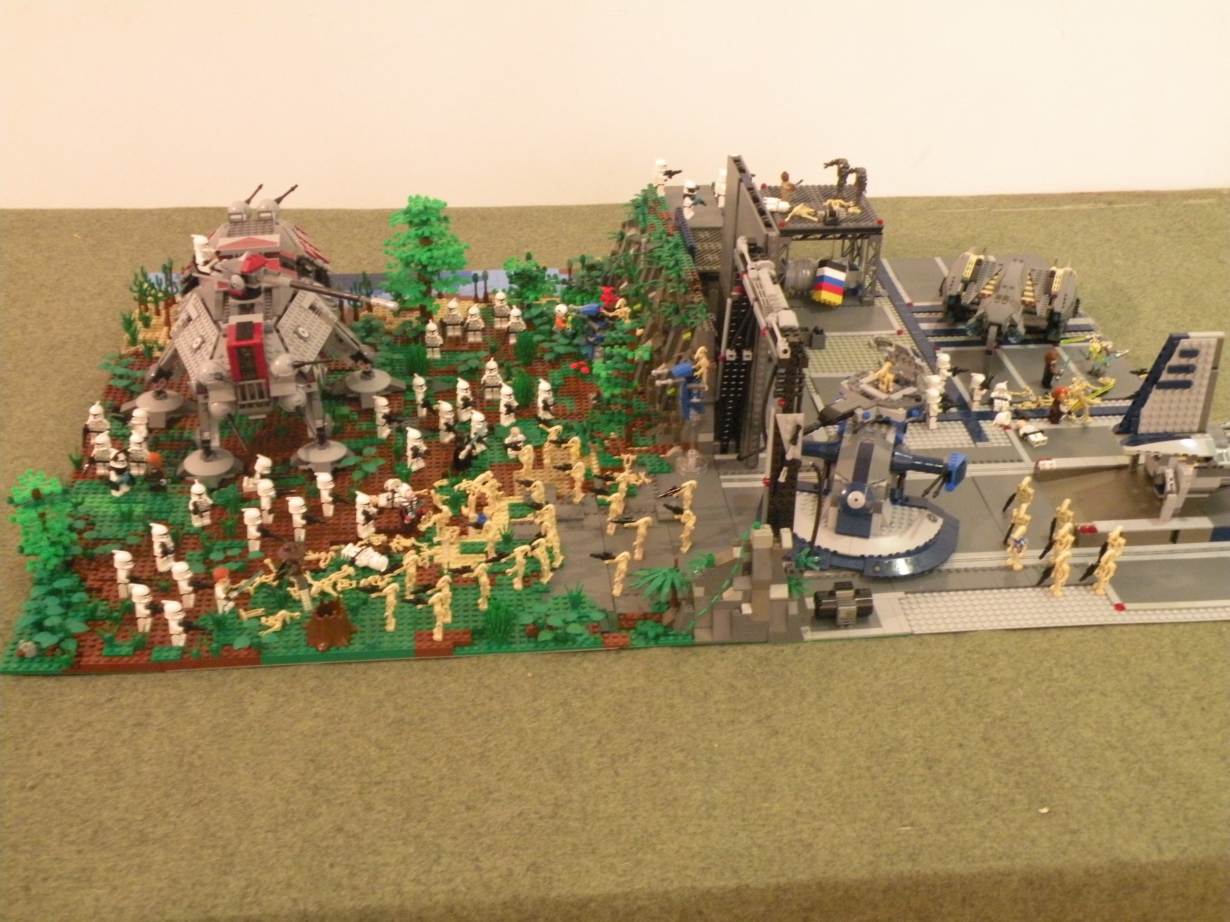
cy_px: 461
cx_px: 615
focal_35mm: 42
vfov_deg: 34.3
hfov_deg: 44.8
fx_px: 1492
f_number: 3.2
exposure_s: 1/8.4
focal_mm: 7.4
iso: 400
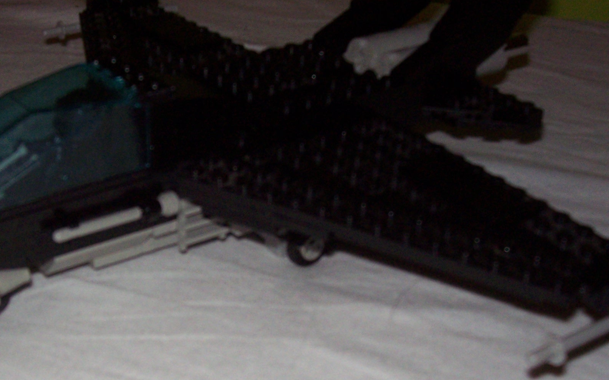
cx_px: 201
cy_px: 255
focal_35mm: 64
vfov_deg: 20.2
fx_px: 1062
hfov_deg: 31.7
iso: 160
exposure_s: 1/60
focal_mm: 5.6
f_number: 2.7
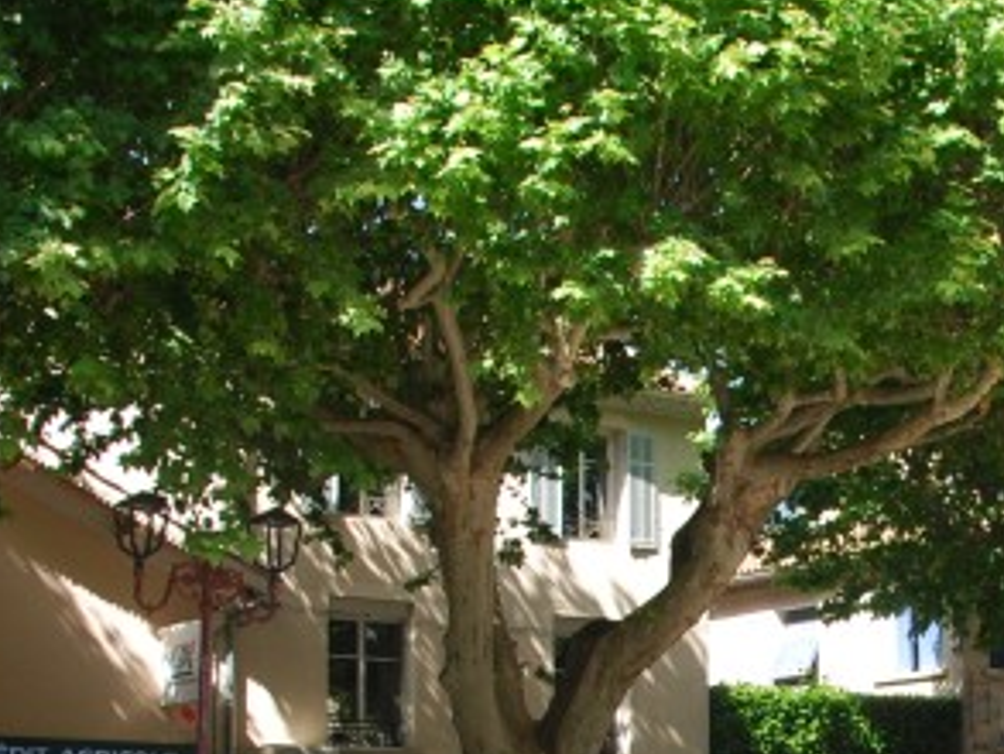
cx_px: 896
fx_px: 2553
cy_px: 843
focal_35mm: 88
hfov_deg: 21.8
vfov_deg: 16.3
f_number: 8
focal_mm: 20
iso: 400
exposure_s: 1/250
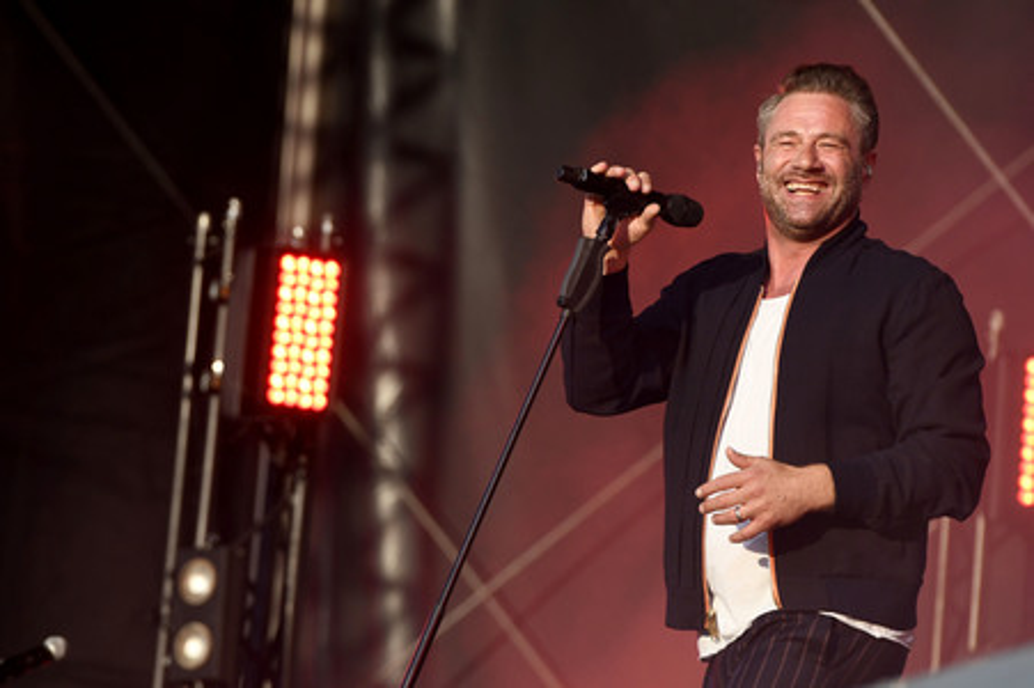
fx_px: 5740
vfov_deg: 6.9
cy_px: 344
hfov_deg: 10.3
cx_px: 517
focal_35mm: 200
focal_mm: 200
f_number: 5
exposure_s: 1/2000
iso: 500
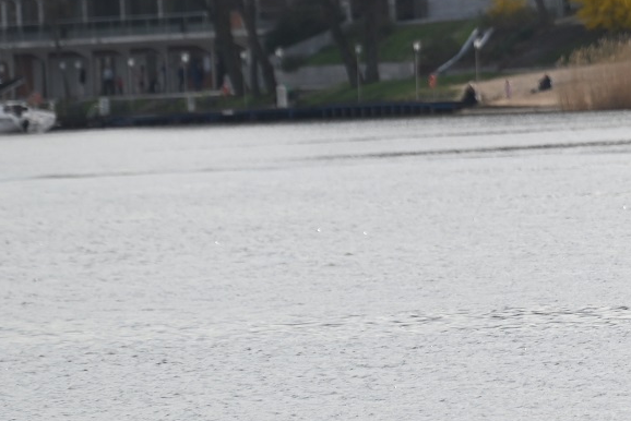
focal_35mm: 778
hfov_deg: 2.6
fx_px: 13643
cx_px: 746
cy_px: 167
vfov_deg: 1.8
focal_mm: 300
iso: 220
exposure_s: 1/1000
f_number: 5.6
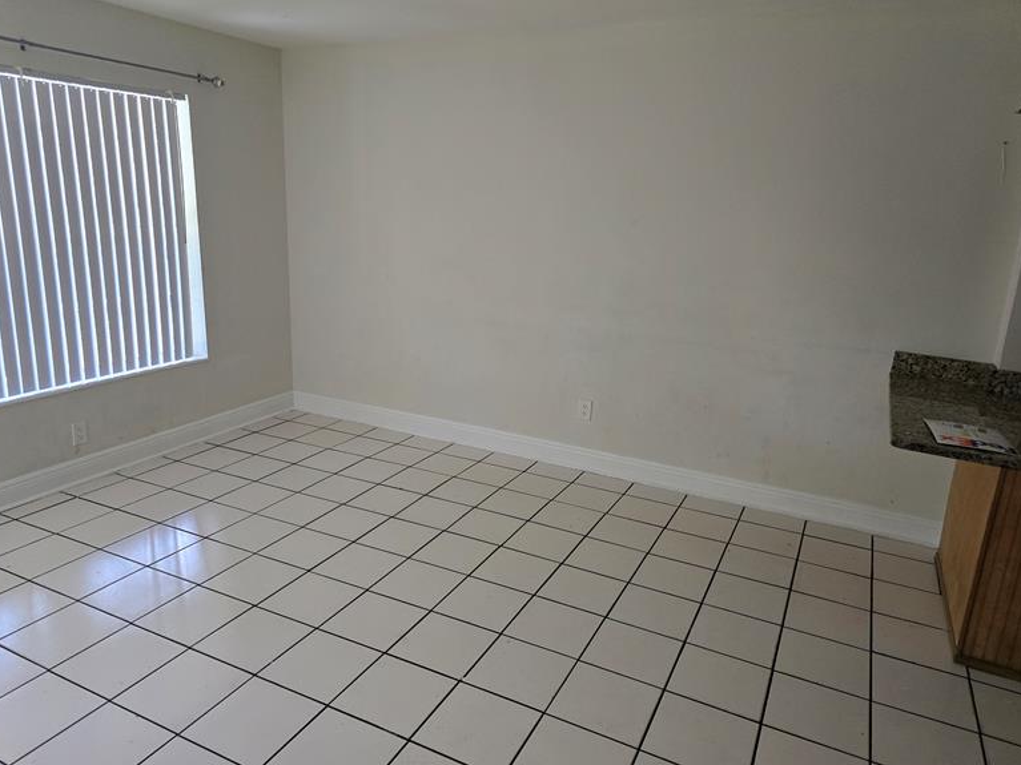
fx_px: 708
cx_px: 495
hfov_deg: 71.6
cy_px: 377
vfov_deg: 56.8
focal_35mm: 24
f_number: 1.7
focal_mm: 6.3
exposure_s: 1/120
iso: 500
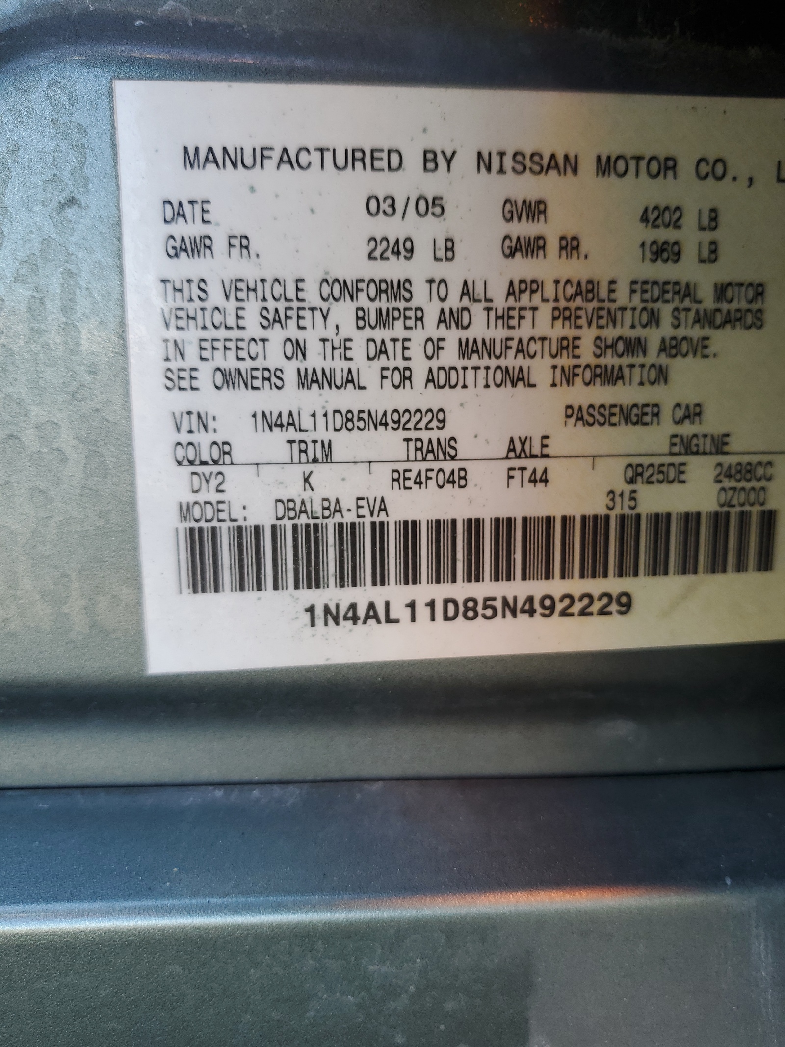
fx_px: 786
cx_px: 392
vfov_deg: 67.3
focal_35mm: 26
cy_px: 524
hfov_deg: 53.1
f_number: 1.5
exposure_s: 1/286
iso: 50
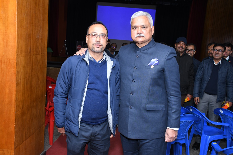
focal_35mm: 36
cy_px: 78
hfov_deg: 53.1
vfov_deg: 36.9
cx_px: 116
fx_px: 233
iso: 1250
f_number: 5.6
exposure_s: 1/125
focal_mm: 24
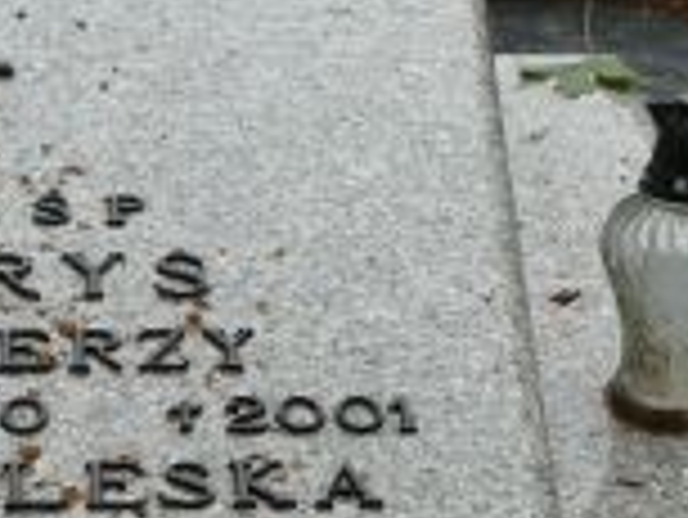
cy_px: 824
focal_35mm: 146
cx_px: 256
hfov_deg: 13.5
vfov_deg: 9.8
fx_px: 2904
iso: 100
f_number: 3.6
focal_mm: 7.4
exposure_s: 1/125
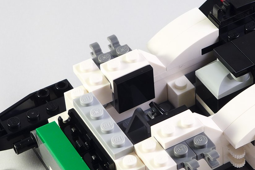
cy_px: 116
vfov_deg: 9.5
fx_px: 1020
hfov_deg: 14.2
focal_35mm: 144
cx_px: 159
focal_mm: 13.7
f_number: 4.5
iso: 80
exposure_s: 1/1.6
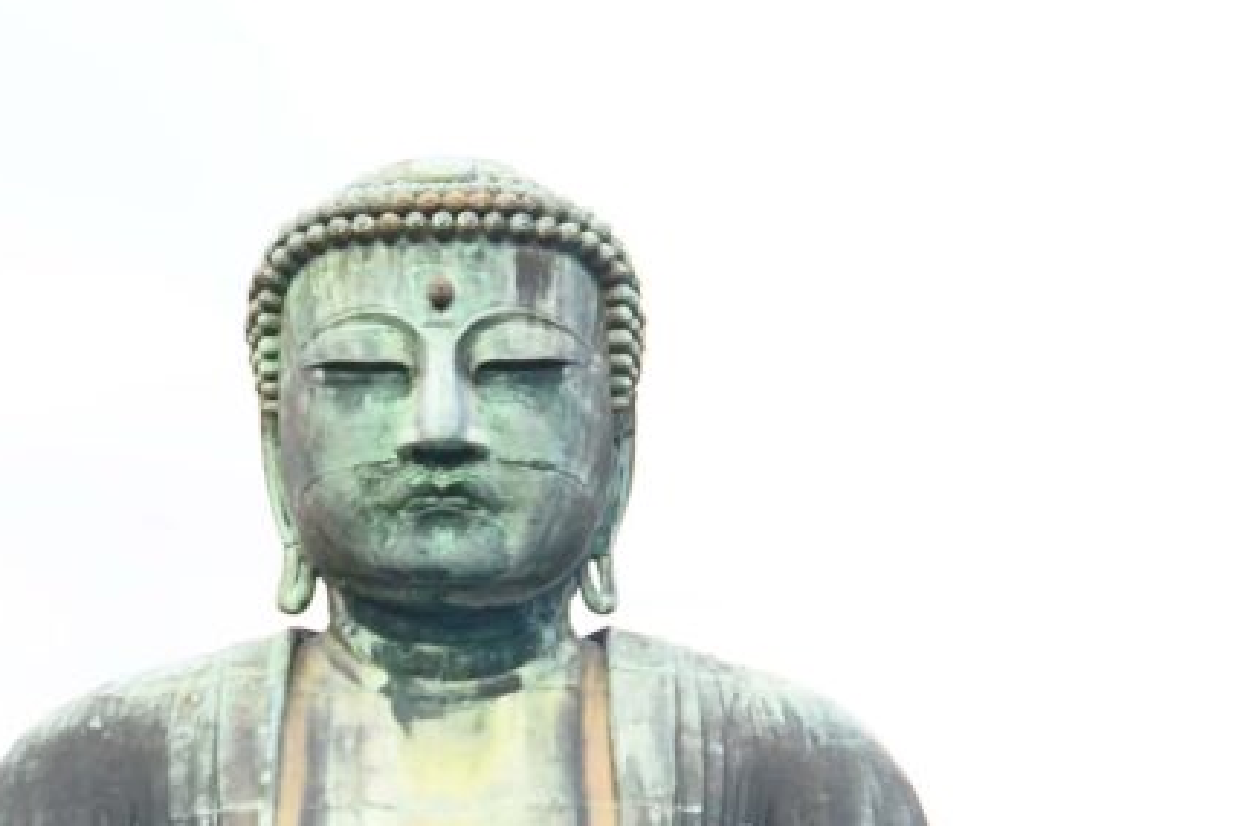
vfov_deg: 21.9
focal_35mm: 59
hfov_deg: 33.9
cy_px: 868
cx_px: 443
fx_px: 2034
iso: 320
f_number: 3.5
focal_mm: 11
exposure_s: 1/200
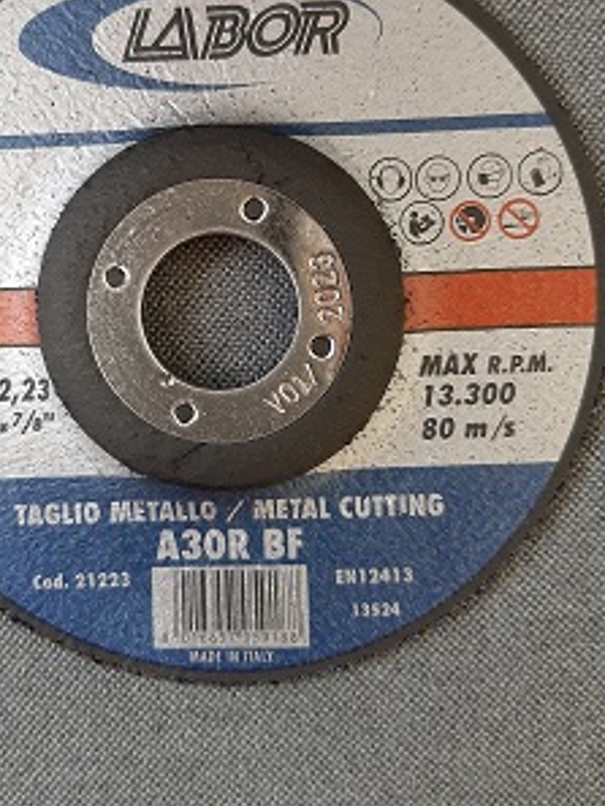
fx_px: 815
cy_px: 309
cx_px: 236
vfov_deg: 52.1
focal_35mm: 35
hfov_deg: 40.5
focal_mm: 3.93
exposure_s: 1/25
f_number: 1.7
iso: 320
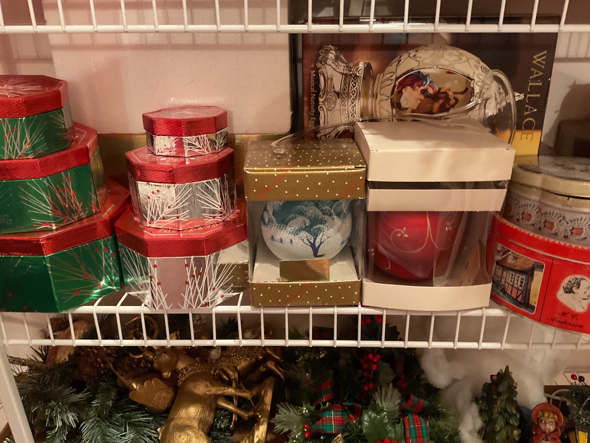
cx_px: 295
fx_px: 494
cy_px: 222
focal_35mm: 29
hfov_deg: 61.7
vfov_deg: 48.2
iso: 400
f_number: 1.8
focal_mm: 3
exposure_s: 1/30
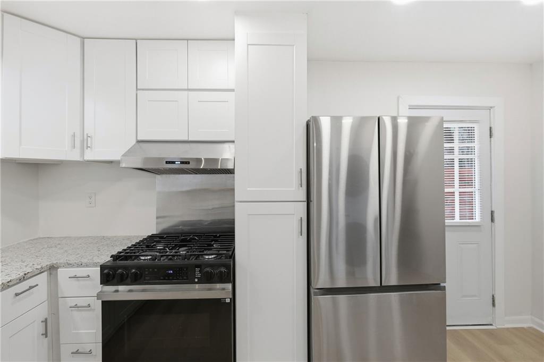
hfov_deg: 100.4
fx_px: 226
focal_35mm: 15
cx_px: 272
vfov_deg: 77.2
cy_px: 181
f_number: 9
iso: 250
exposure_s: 1/52
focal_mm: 10
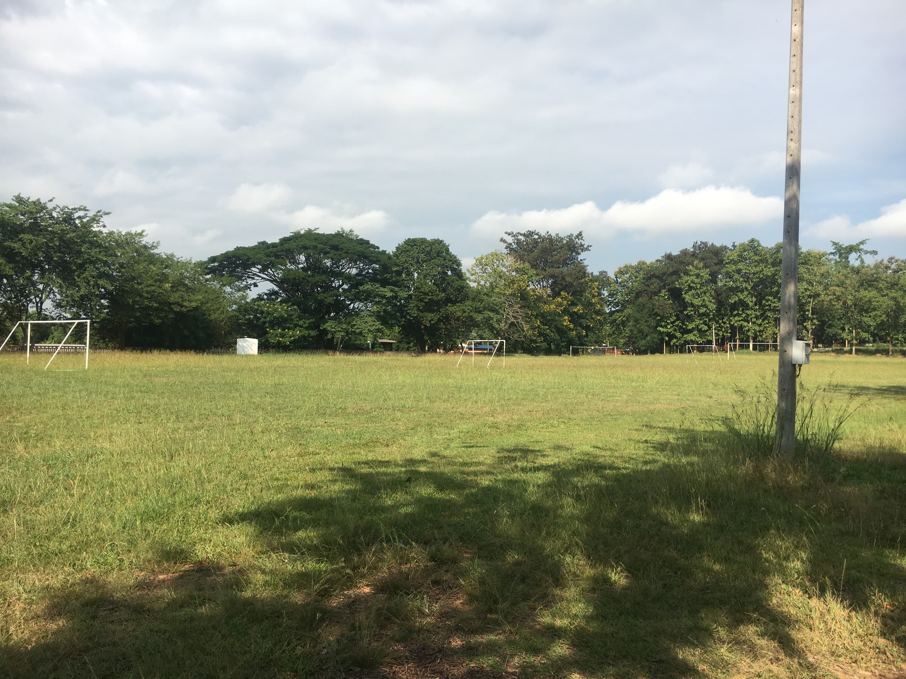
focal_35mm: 29
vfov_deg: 48.2
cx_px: 453
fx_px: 759
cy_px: 340
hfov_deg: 61.7
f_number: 2.2
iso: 25
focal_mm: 4.15
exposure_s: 1/1374
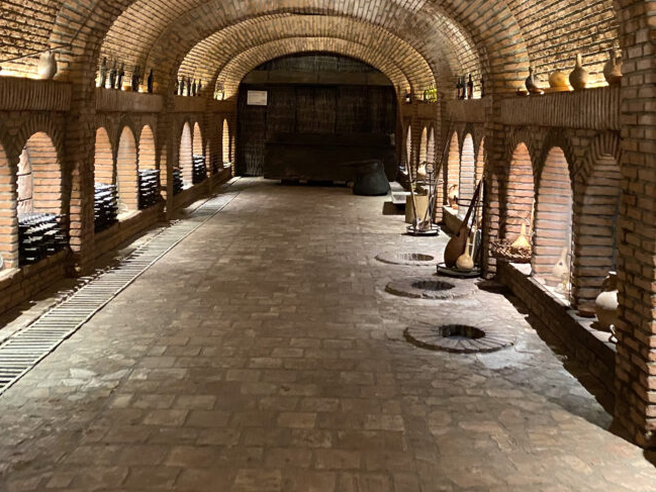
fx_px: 777
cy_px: 145
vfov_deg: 34.7
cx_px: 353
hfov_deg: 45.7
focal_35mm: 41
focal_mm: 4.25
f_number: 1.8
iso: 640
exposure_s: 1/31
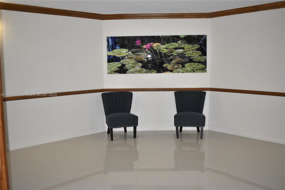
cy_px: 95
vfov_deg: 36.9
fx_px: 285
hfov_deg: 53.1
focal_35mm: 36
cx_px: 142
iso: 1600
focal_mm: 24
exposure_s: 1/60
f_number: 3.8
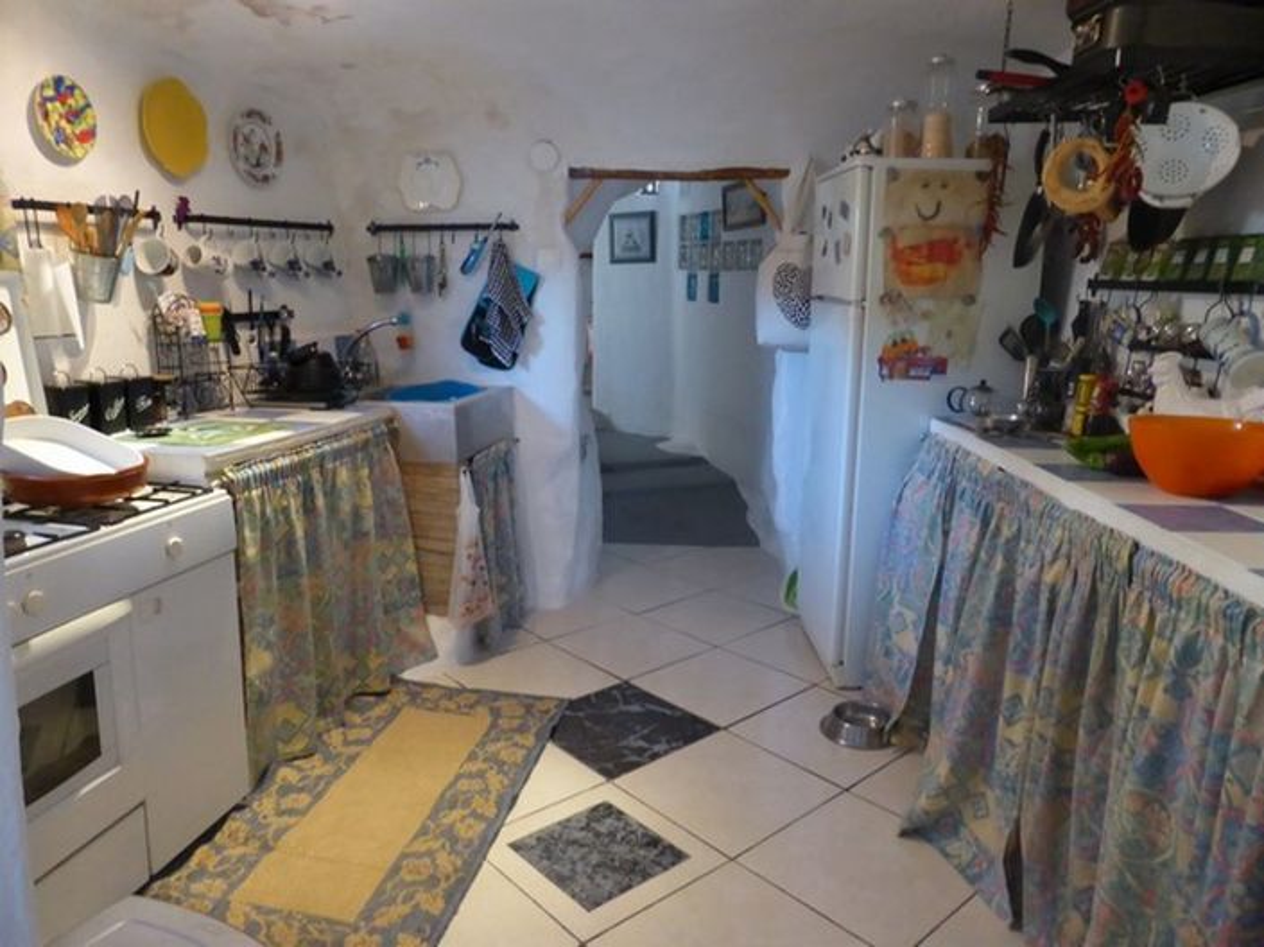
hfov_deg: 69.4
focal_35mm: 25
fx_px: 912
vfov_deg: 54.8
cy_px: 474
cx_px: 632
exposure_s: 1/6
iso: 400
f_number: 3.3
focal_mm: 4.3
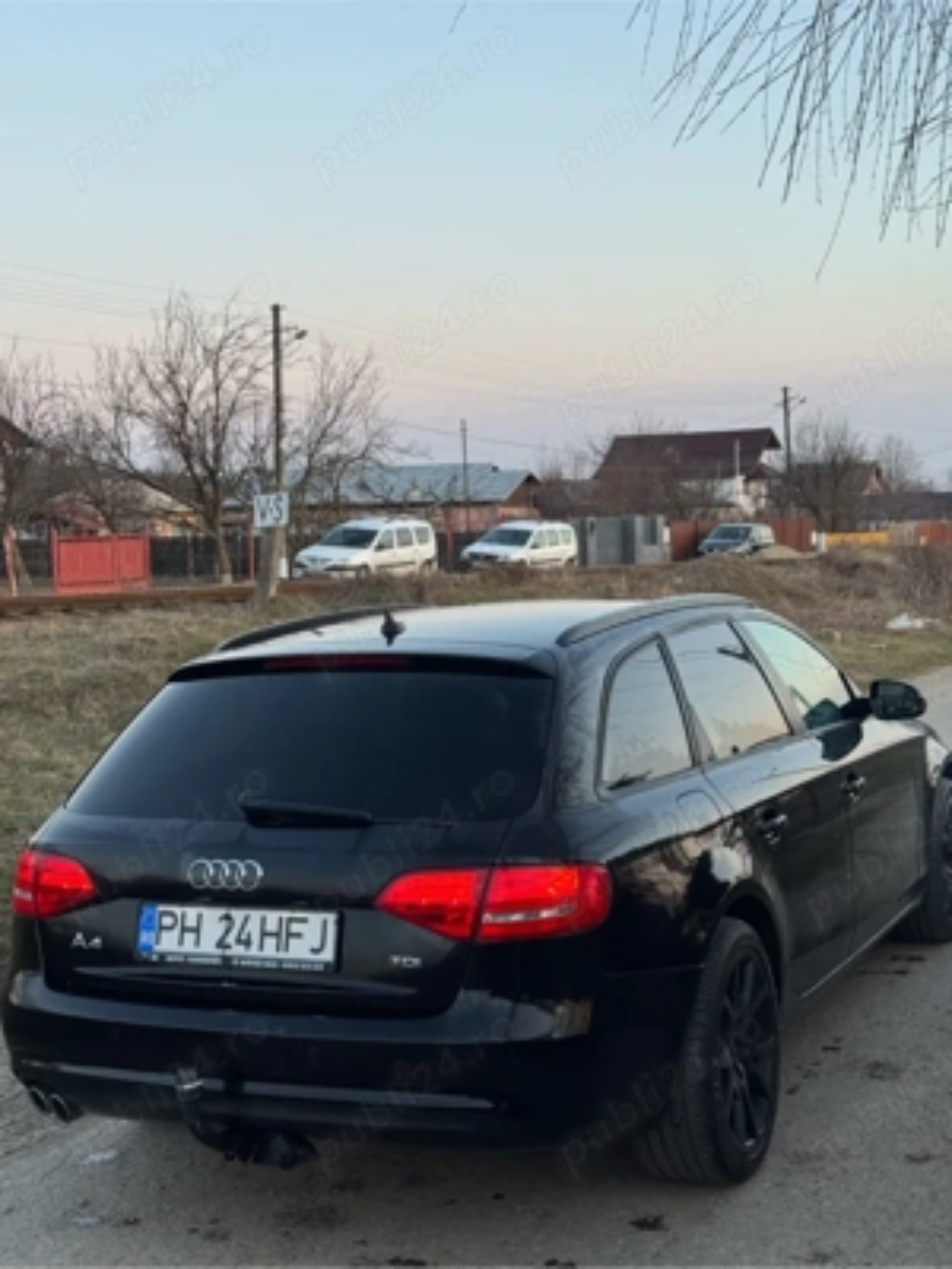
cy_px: 634
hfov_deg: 30.3
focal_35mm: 48
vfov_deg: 39.7
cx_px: 476
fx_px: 1760
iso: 50
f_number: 1.78
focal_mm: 6.76
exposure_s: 1/121
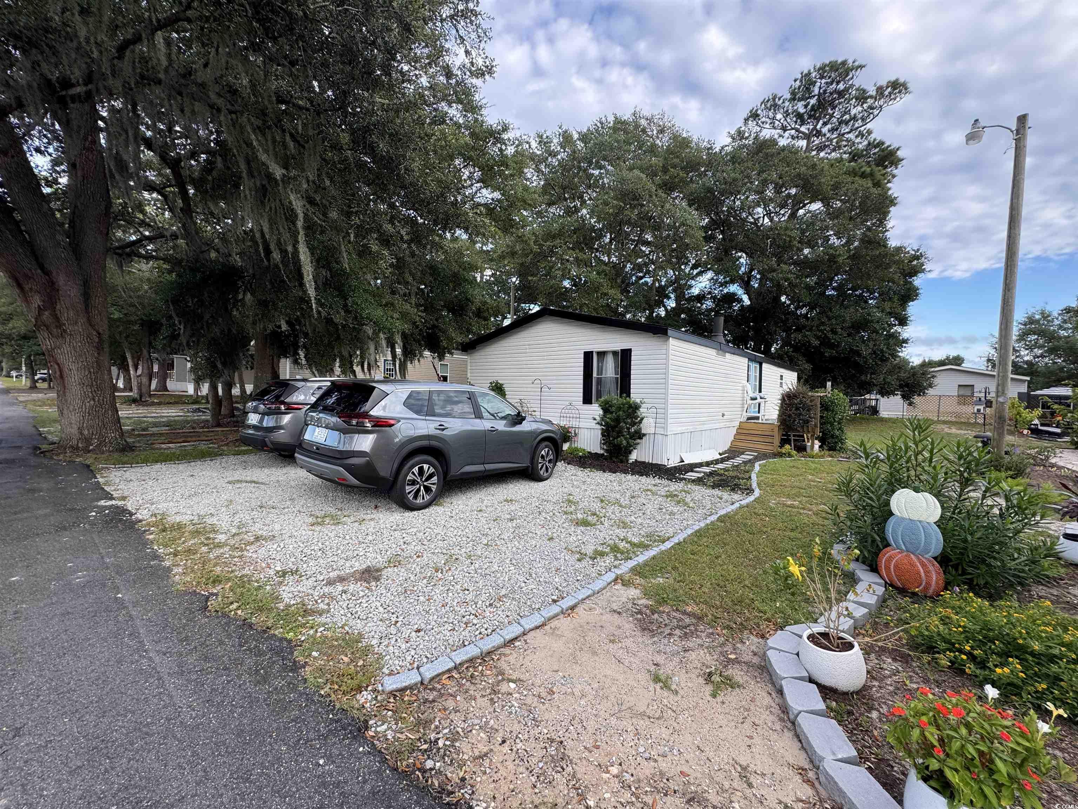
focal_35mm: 14
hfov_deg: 102.1
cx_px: 539
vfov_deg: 85.7
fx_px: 436
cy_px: 404
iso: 40
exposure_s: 1/178
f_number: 2.2
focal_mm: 2.22
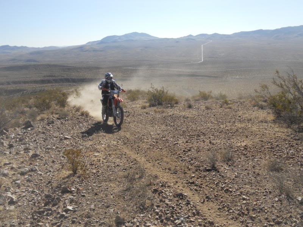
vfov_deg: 44.2
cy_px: 114
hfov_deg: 56.8
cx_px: 152
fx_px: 280
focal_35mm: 32
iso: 80
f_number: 3.5
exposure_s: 1/1250
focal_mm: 5.8
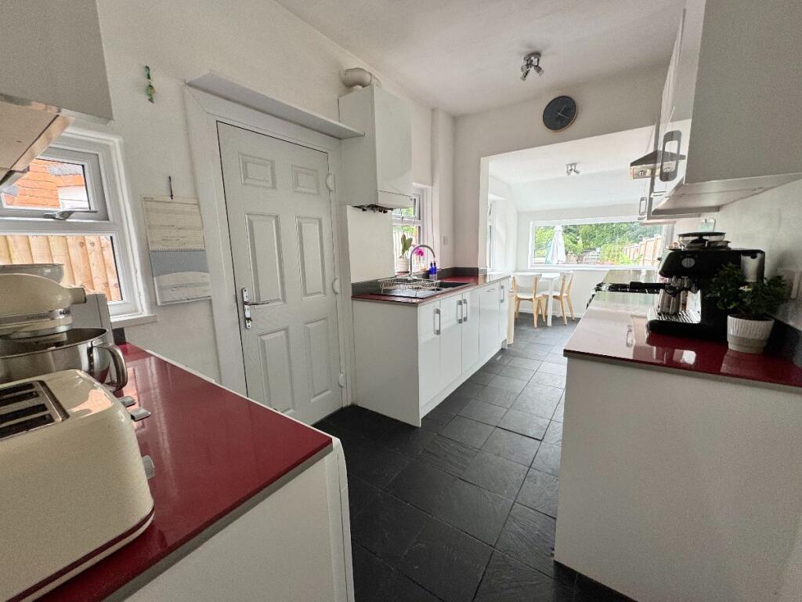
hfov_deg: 102.1
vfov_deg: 85.7
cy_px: 301
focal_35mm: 14
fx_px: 324
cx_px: 401
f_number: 2.2
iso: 80
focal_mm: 2.22
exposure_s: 1/99
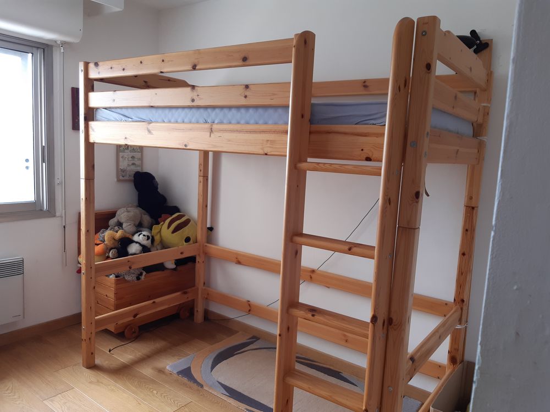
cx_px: 275
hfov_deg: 67.3
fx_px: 413
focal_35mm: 26
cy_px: 206
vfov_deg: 53.1
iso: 50
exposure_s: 1/50
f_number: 1.7
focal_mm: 3.92
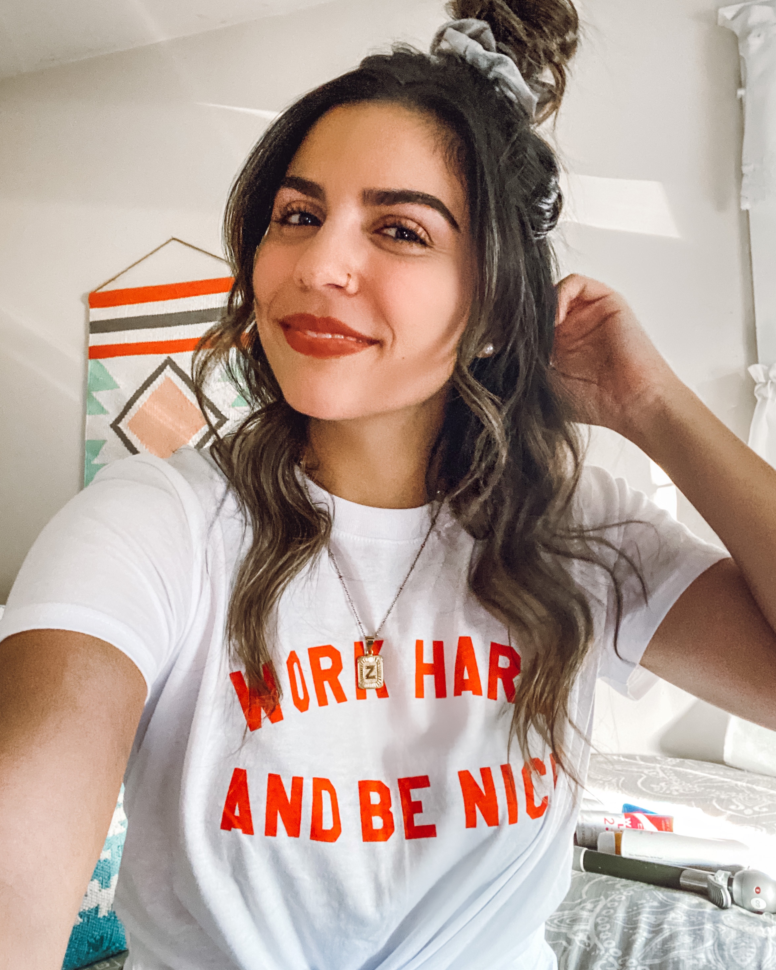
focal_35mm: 31
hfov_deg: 47.1
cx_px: 369
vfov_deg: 57.1
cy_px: 436
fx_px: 890
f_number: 2.2
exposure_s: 1/19
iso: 800
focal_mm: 2.71
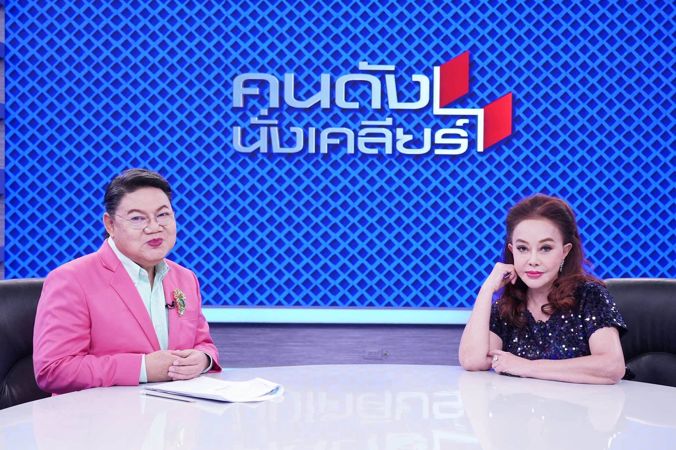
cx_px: 338
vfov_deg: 28.6
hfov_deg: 41.9
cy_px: 225
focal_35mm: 47
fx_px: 882
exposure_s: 1/160
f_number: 5
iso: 2000
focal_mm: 47
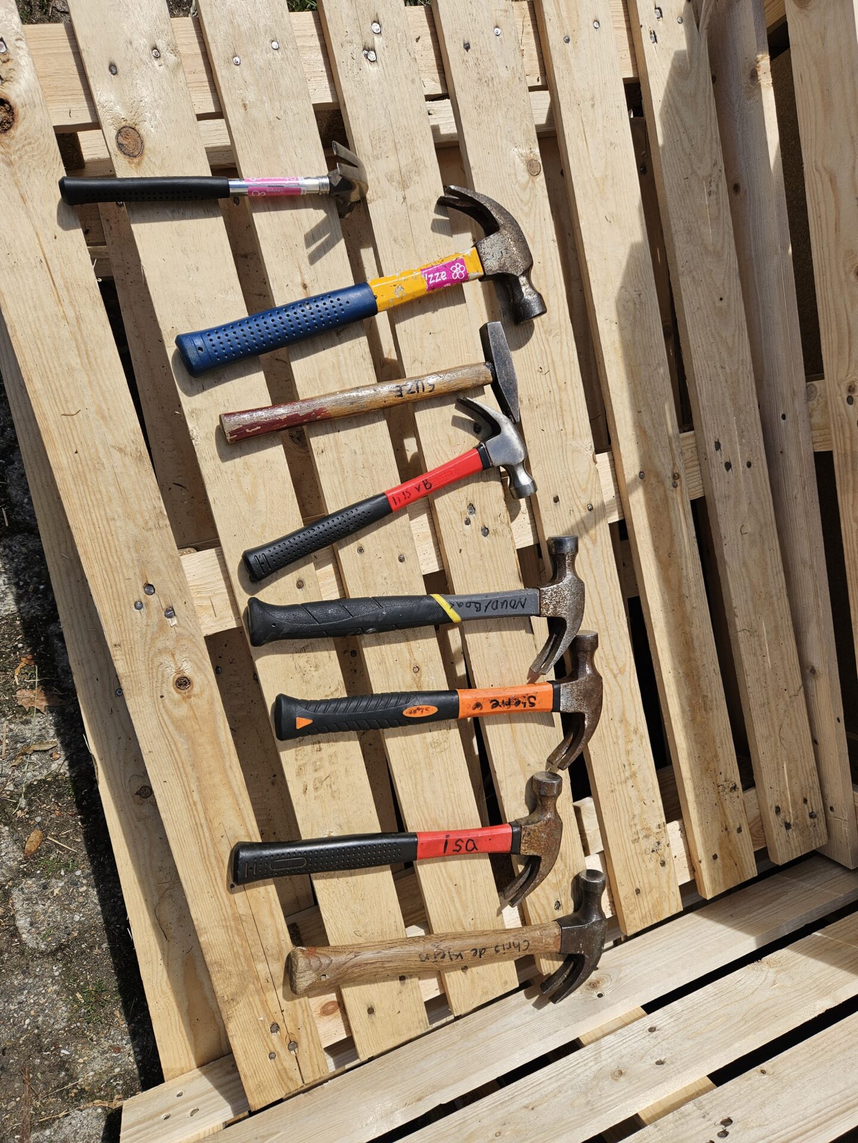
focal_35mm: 23
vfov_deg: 73.9
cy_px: 572
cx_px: 429
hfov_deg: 58.9
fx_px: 760
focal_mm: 5.4
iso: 25
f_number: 1.8
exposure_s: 1/2929
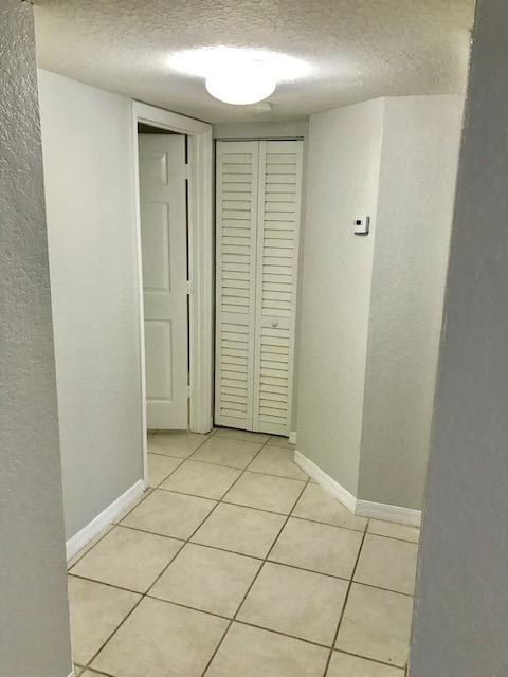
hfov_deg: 49.7
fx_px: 548
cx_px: 254
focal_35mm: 28
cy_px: 338
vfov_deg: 63.4
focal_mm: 3.99
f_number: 1.8
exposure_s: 1/30
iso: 32
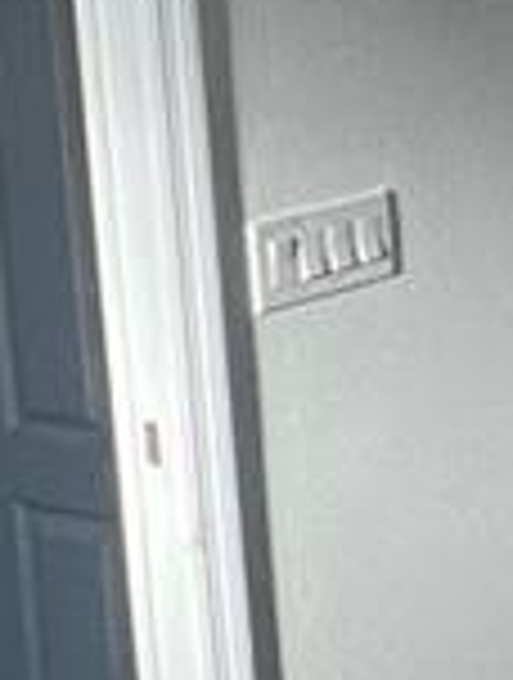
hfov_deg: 10.2
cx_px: 1575
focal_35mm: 103
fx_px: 2027
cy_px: 5
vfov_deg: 18.5
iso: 100
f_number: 1.8
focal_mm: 1.57
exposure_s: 1/120
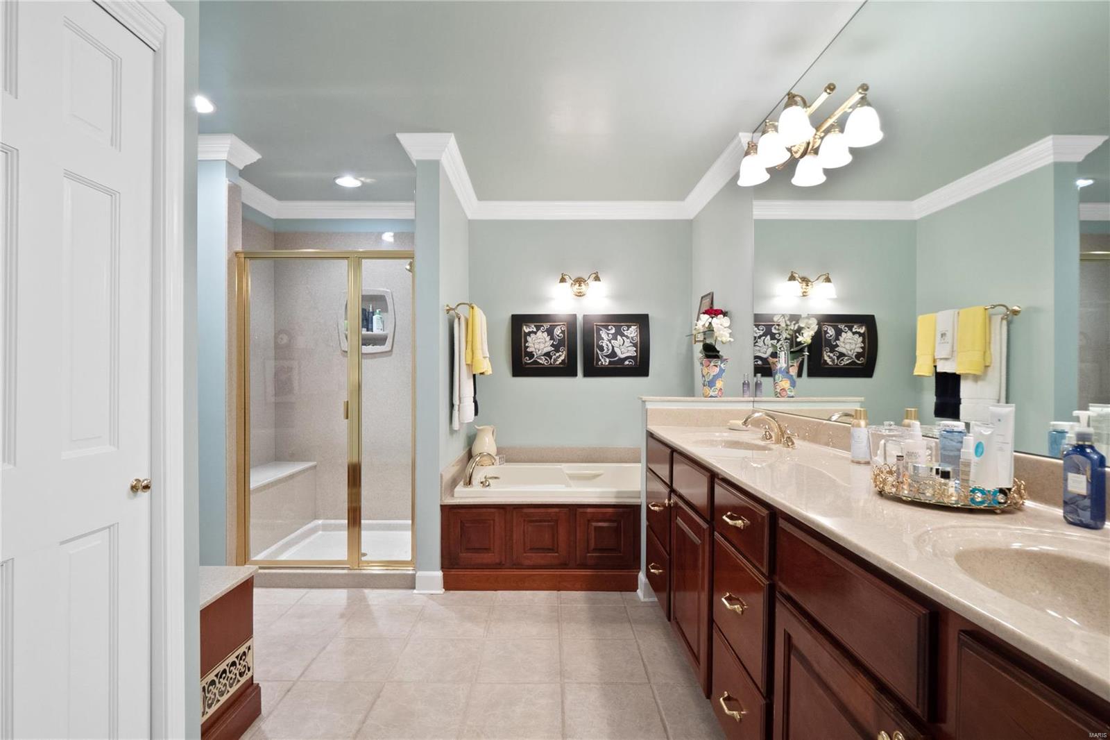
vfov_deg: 73.7
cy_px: 370
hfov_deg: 96.7
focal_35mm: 16
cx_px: 555
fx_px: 493
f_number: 8
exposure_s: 1/2.5
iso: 400
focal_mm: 8
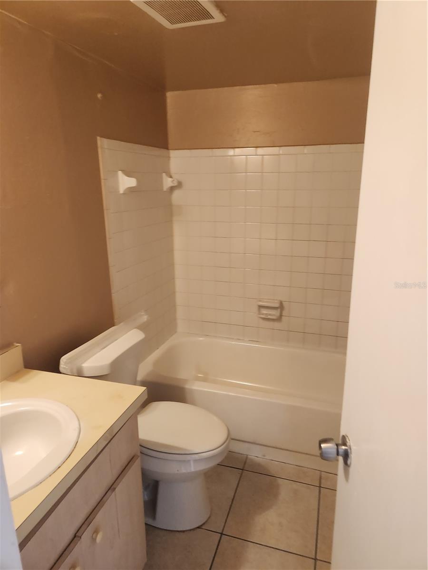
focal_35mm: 23
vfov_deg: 73.9
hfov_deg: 58.9
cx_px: 214
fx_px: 379
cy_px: 285
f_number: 1.8
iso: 250
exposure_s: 1/40
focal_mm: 5.4
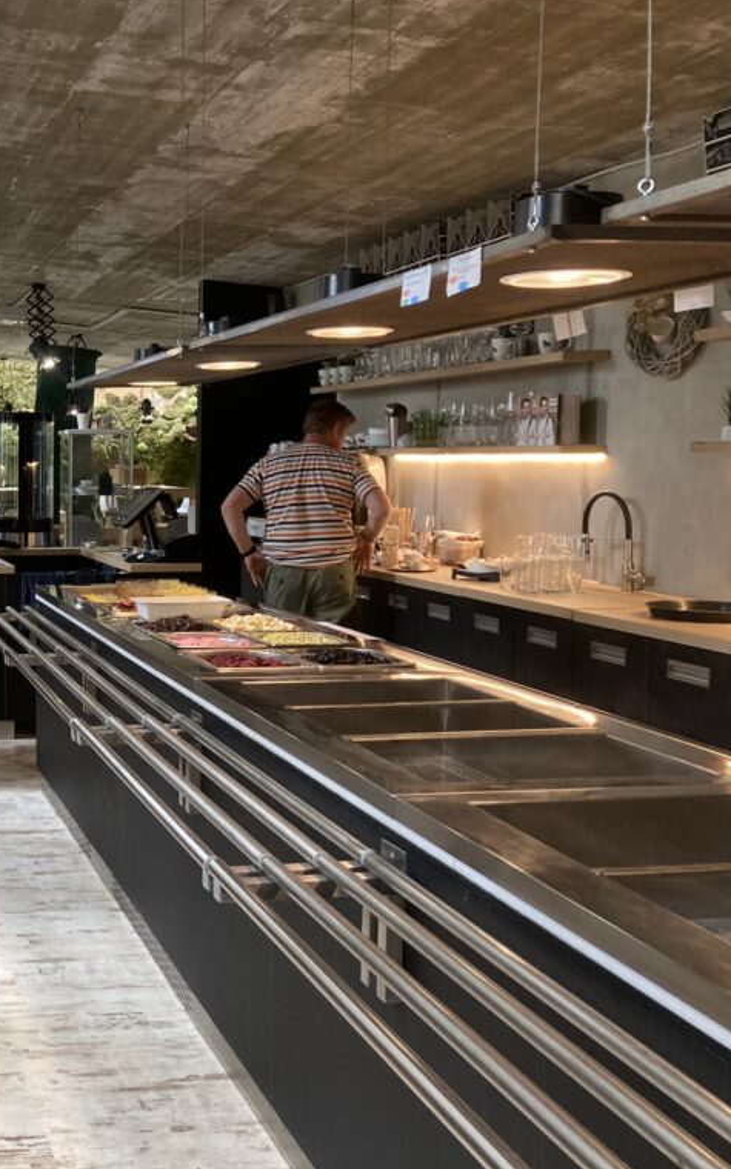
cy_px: 581
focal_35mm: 40
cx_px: -45
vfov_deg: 49.3
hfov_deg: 29.3
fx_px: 1275
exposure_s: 1/50
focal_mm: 3.99
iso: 100
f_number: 1.8
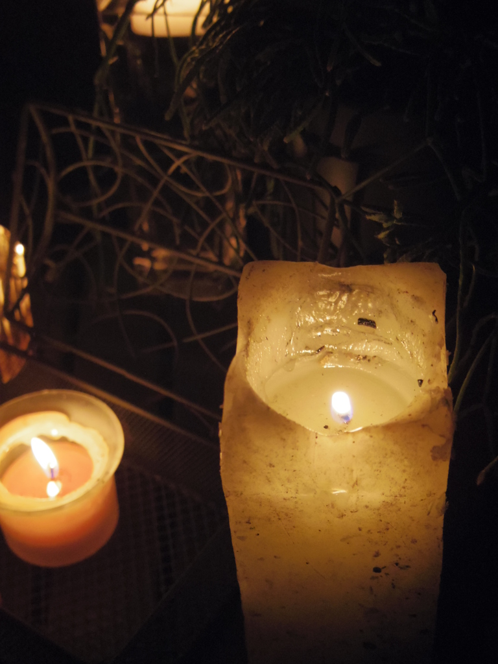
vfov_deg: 40.4
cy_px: 332
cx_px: 249
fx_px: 902
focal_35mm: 47
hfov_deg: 30.9
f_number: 1.9
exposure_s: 1/40
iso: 1000
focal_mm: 8.5
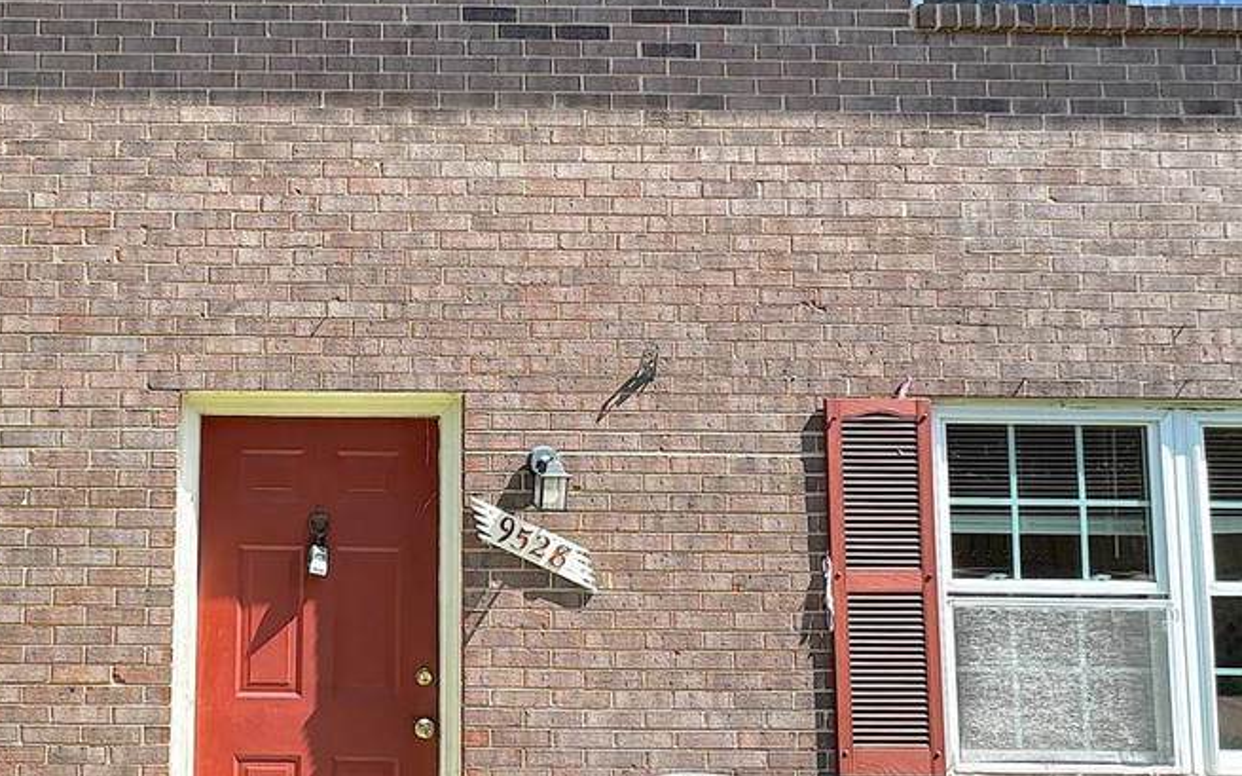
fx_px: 981
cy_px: 383
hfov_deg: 61.0
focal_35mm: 29
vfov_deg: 43.1
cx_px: 307
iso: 50
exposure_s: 1/707
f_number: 2.2
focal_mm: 2.22
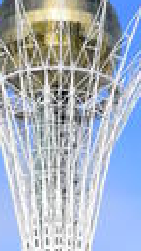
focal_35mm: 154
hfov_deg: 7.9
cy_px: 409
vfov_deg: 13.0
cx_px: 67
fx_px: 1025
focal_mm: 22
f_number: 9
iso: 100
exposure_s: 1/320
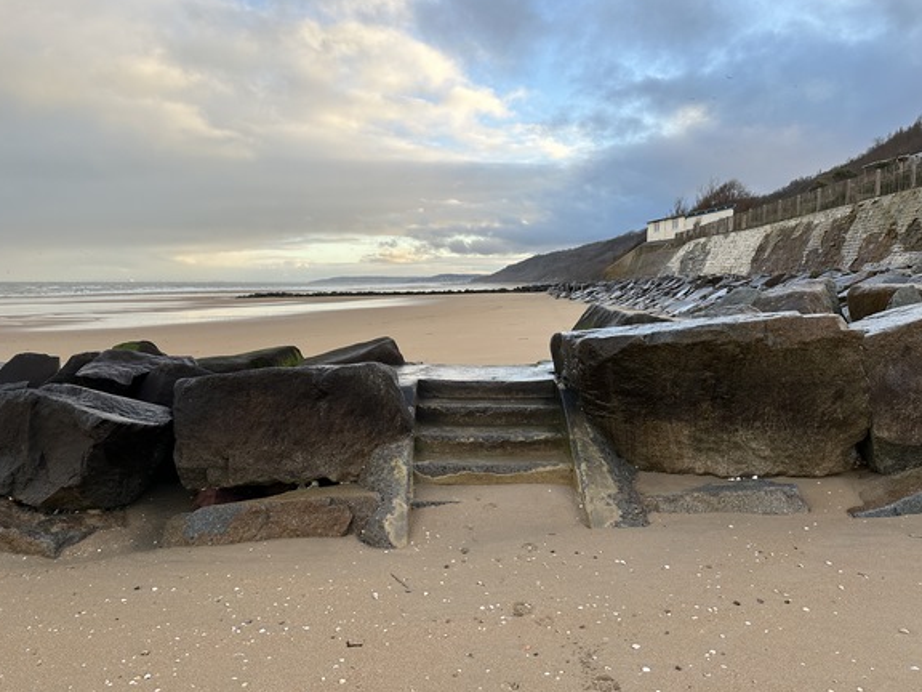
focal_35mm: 25
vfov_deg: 54.9
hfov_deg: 69.4
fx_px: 666
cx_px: 458
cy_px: 340
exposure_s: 1/879
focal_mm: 6.86
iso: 80
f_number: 1.78
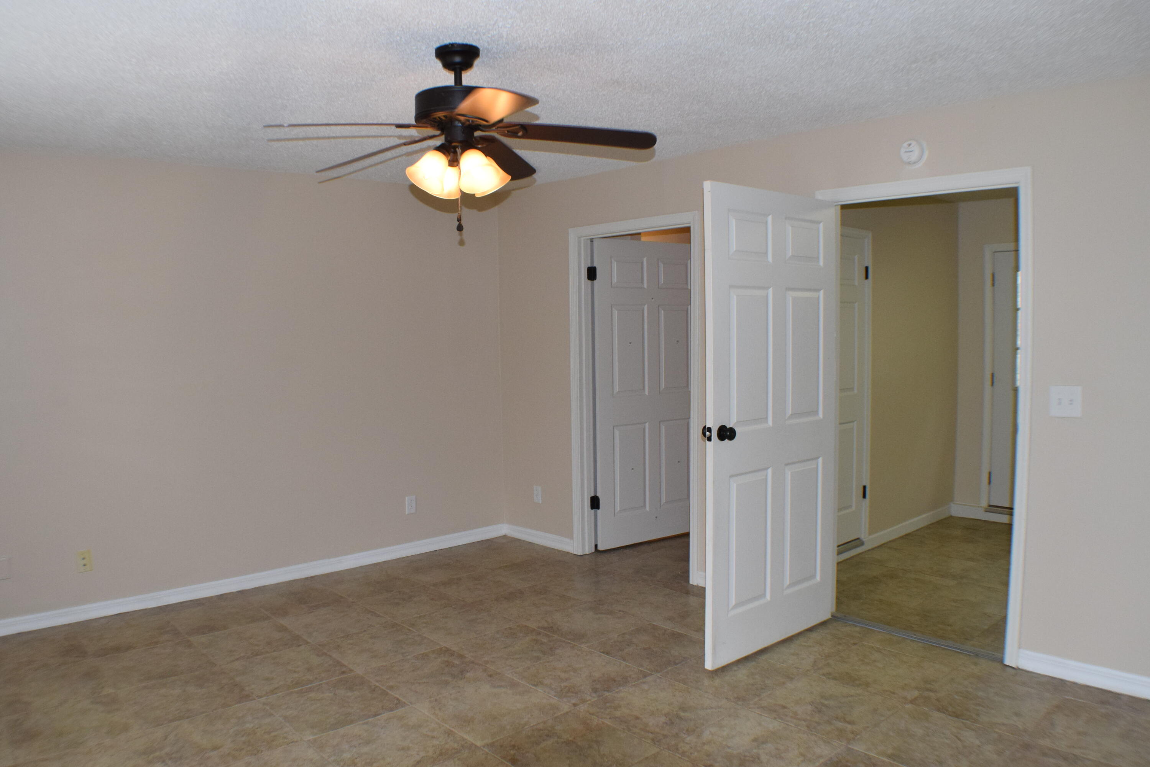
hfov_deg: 55.1
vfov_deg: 38.4
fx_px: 1102
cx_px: 575
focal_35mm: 34
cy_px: 384
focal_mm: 23
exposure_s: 1/200
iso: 1600
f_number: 8
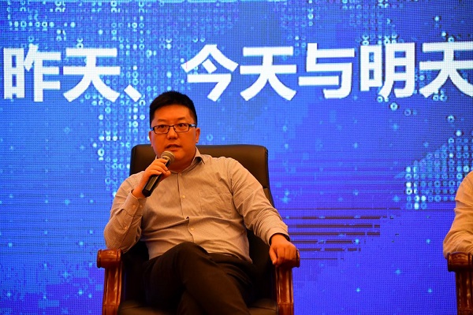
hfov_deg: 17.1
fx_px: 1577
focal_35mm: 120
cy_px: 158
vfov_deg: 11.4
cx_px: 236
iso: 5000
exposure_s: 1/250
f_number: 4
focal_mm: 120
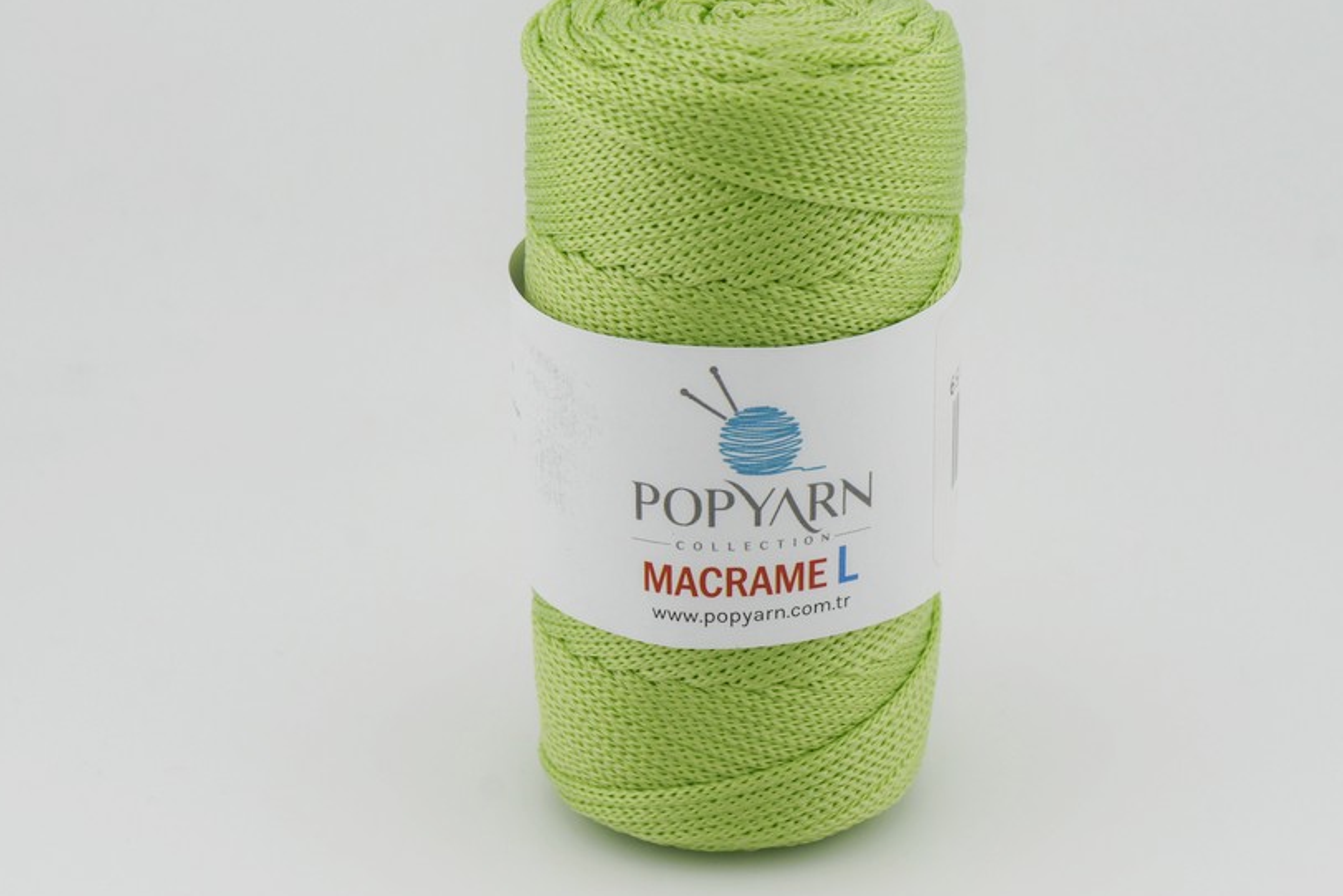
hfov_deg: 22.2
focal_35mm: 92
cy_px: 407
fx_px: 3416
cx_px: 724
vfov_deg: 14.9
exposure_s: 1/320
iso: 200
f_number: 9
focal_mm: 55
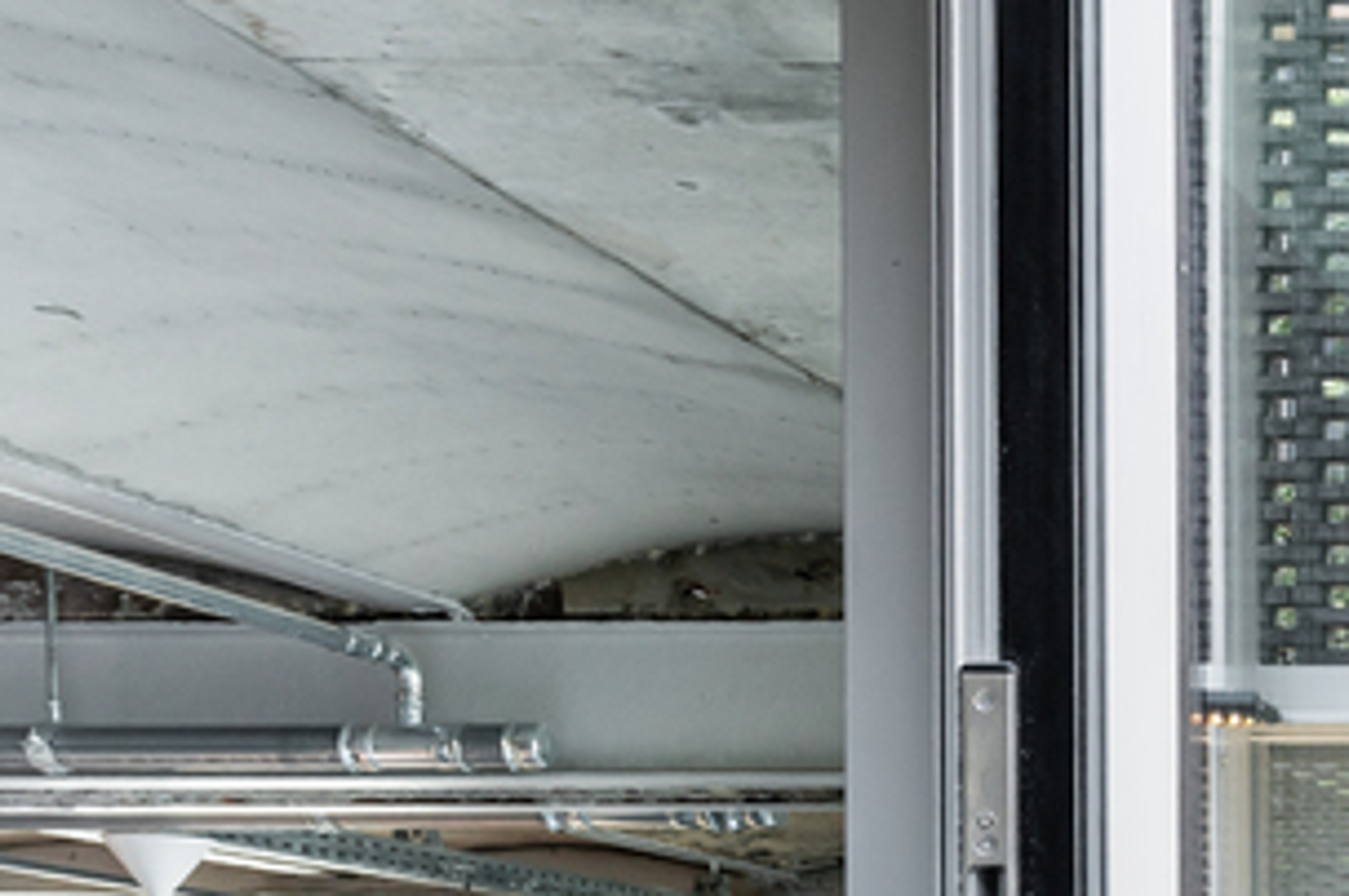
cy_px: 980
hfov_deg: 20.3
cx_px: 2252
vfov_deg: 16.7
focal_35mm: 79
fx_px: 2957
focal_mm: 16
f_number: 8
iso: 160
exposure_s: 1/40
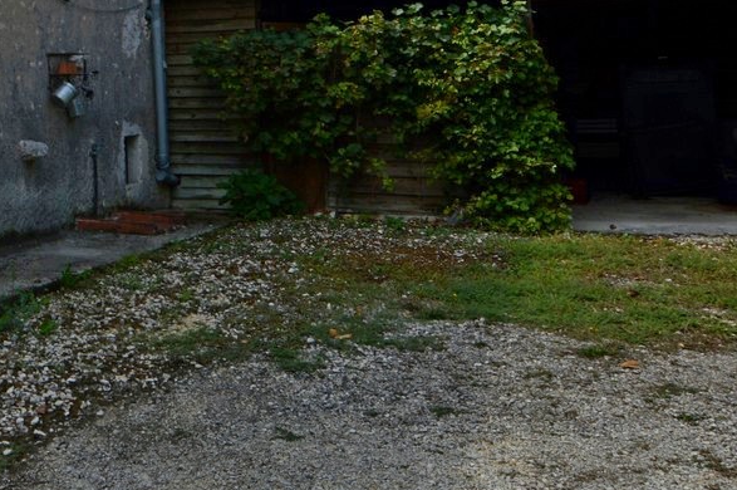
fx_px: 941
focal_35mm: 46
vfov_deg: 27.6
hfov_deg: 37.1
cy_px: 6
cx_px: -40
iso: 100
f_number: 8
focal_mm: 10
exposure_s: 1/250
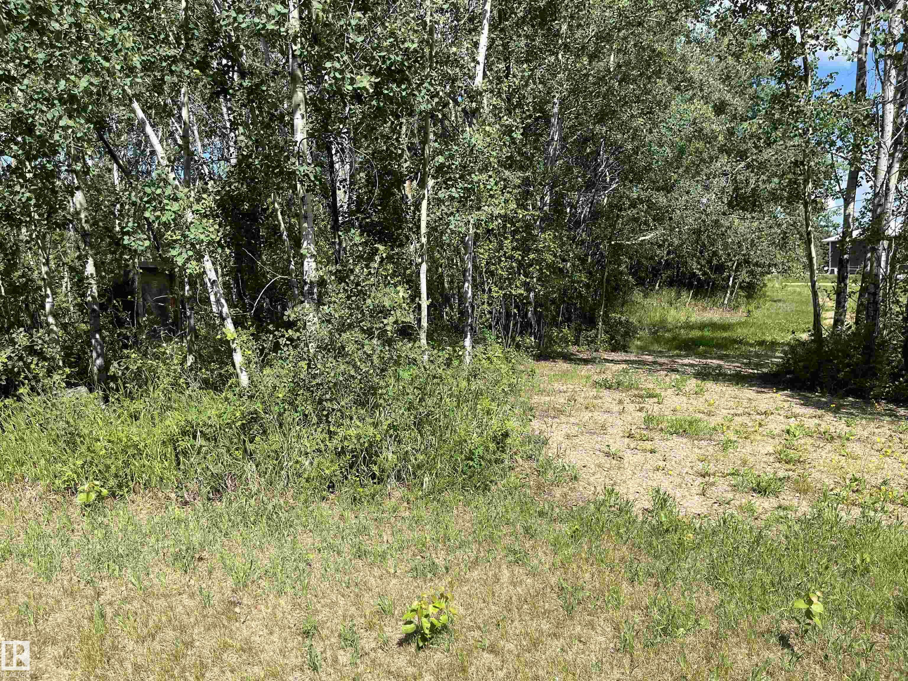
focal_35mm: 26
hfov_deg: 67.3
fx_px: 682
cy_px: 340
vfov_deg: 53.1
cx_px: 454
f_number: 1.6
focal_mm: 5.1
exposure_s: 1/2062
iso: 50
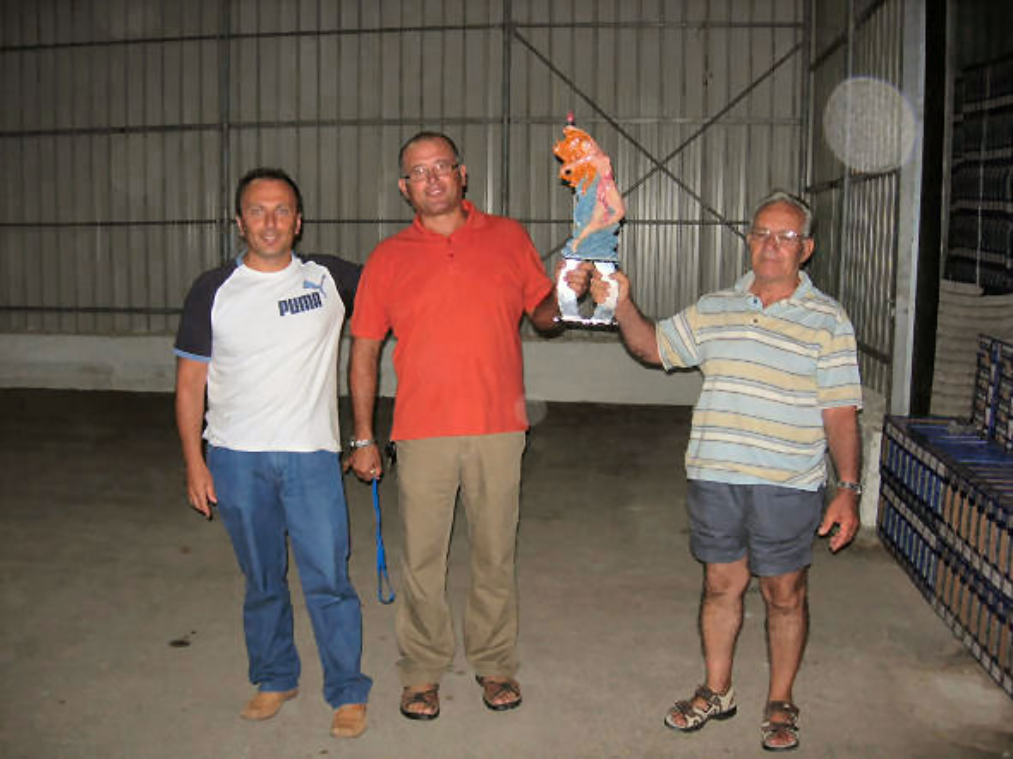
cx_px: 506
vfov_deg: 37.7
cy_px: 380
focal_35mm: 38
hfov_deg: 49.0
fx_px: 1112
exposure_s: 1/60.1
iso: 64
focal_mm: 7.8
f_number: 2.8
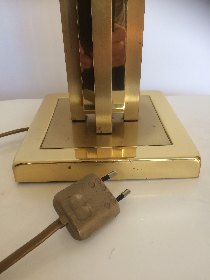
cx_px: 105
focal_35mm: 29
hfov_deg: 48.2
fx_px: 235
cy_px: 140
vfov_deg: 61.7
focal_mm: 4.15
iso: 40
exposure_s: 1/33
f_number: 2.2
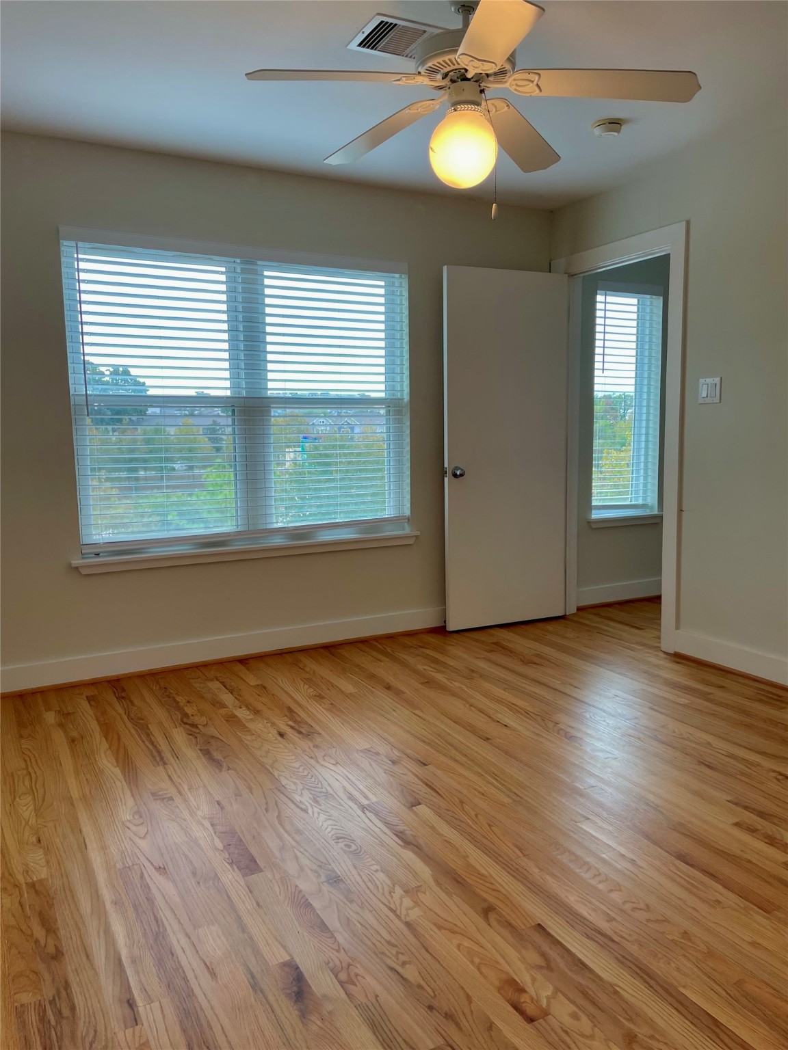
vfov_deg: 67.3
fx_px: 789
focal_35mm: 26
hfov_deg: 53.1
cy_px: 525
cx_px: 394
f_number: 1.6
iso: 40
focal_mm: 4.2
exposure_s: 1/120
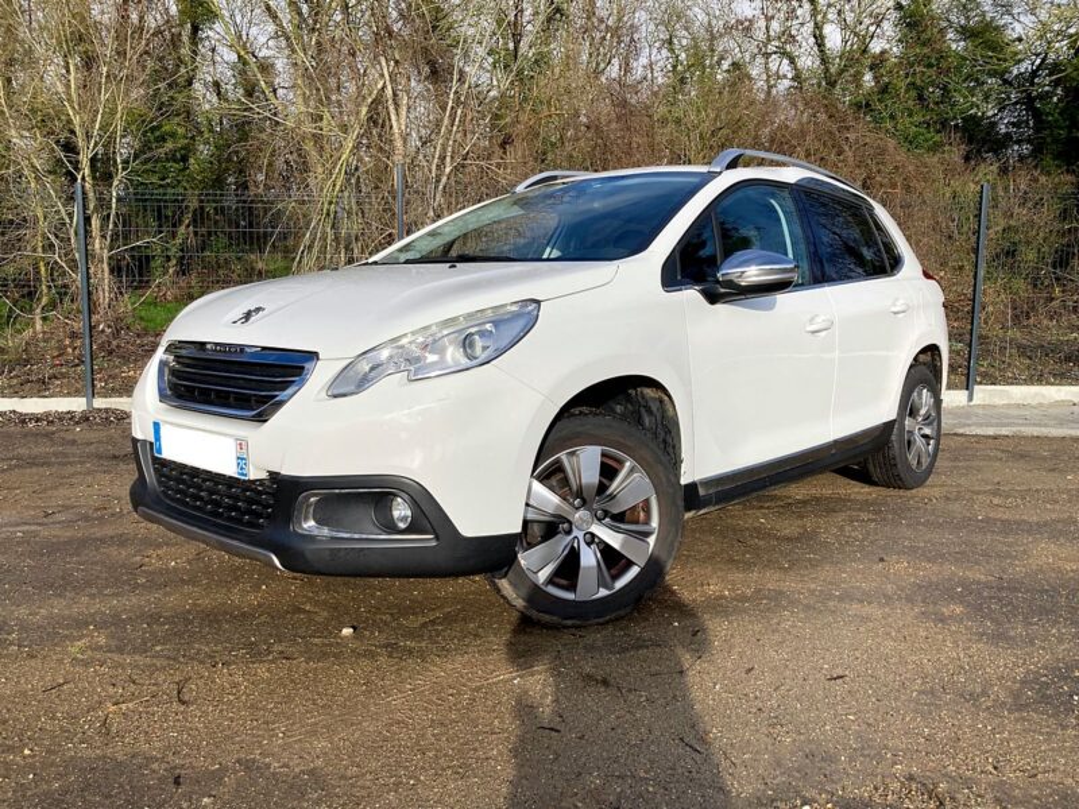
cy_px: 404
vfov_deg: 49.7
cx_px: 540
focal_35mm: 28
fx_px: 873
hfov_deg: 63.4
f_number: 1.8
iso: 20
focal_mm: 3.99
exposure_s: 1/2667
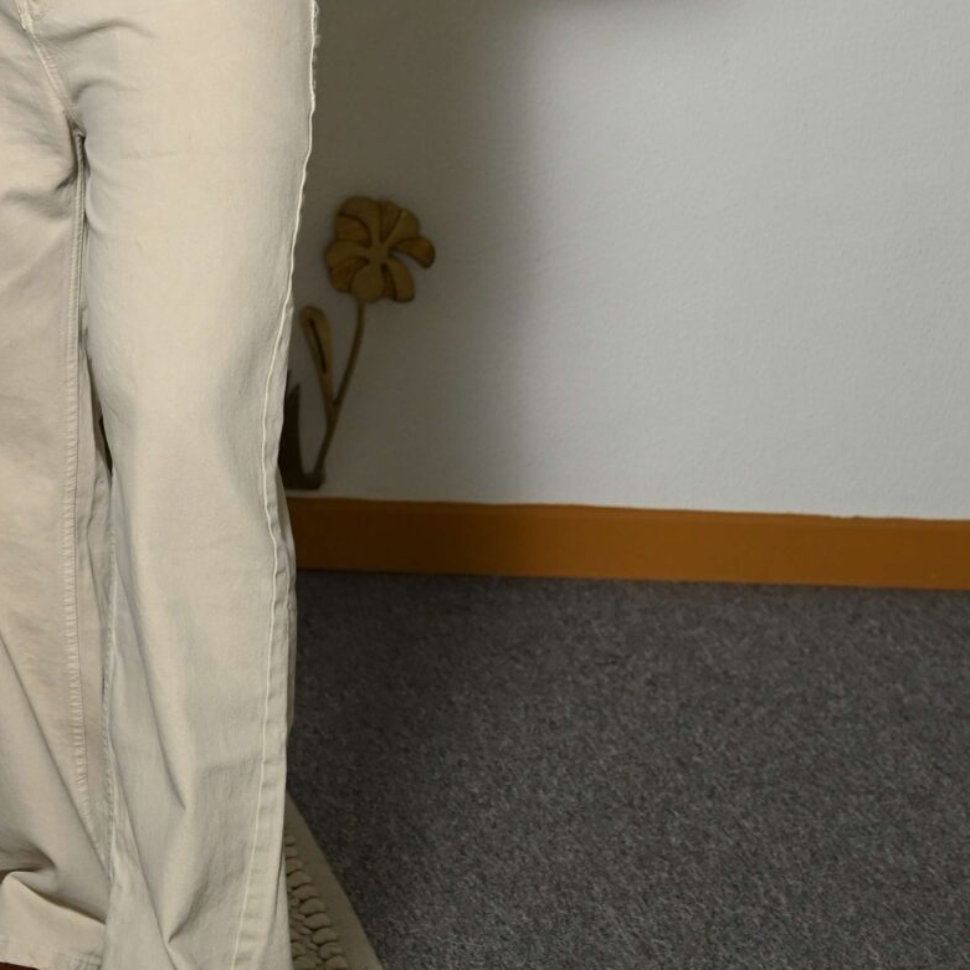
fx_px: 4058
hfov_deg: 13.4
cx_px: -86
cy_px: -169
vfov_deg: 13.3
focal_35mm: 128
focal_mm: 46
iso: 400
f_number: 5.6
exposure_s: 1/160
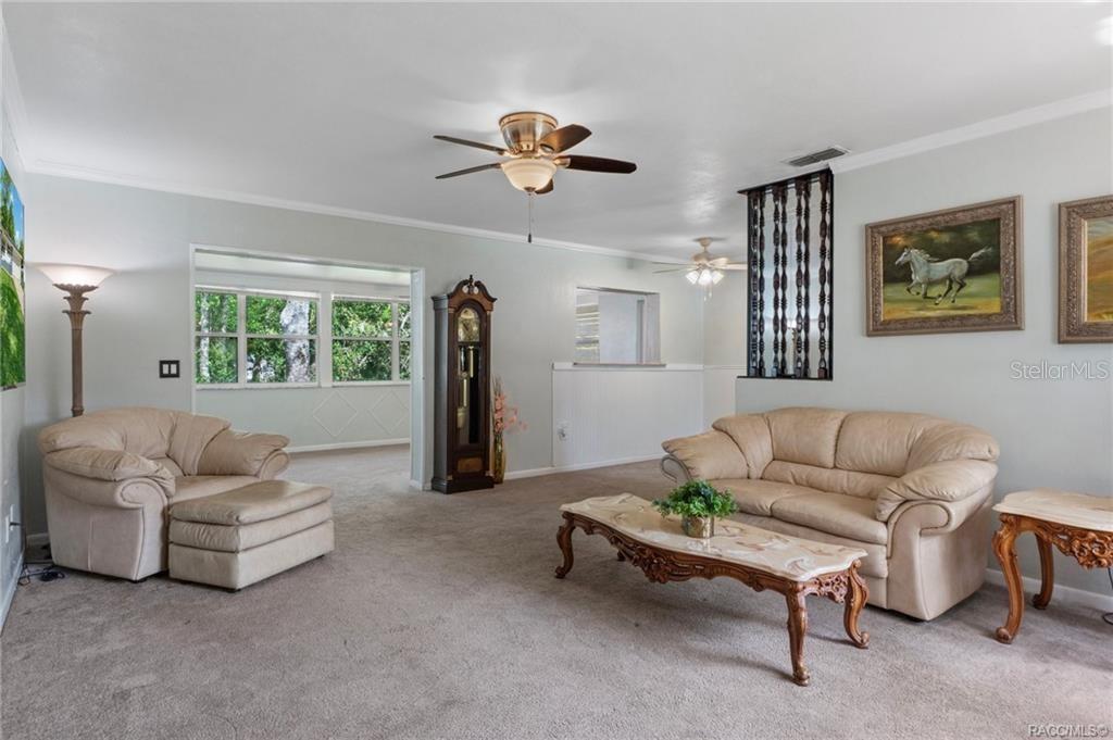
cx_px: 556
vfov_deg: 63.1
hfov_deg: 85.5
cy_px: 370
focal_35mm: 20
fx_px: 602
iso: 320
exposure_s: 1/2
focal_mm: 13
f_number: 8
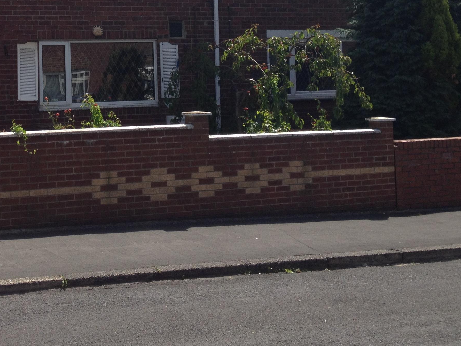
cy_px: 38
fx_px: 852
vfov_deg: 22.4
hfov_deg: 29.3
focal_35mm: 64
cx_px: 64
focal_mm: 4.28
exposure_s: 1/1623
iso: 50
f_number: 2.4
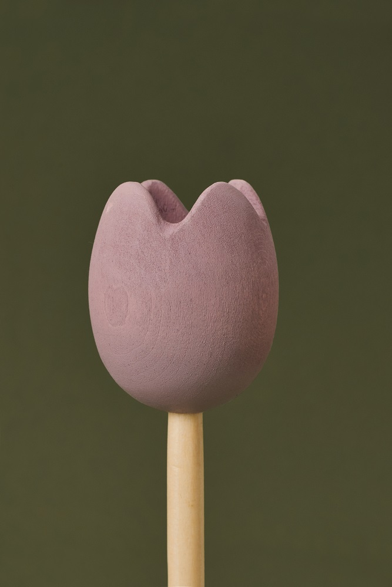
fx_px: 1535
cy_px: 294
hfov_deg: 14.6
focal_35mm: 94
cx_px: 196
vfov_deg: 21.7
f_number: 11
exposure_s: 1/200
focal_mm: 63
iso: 100
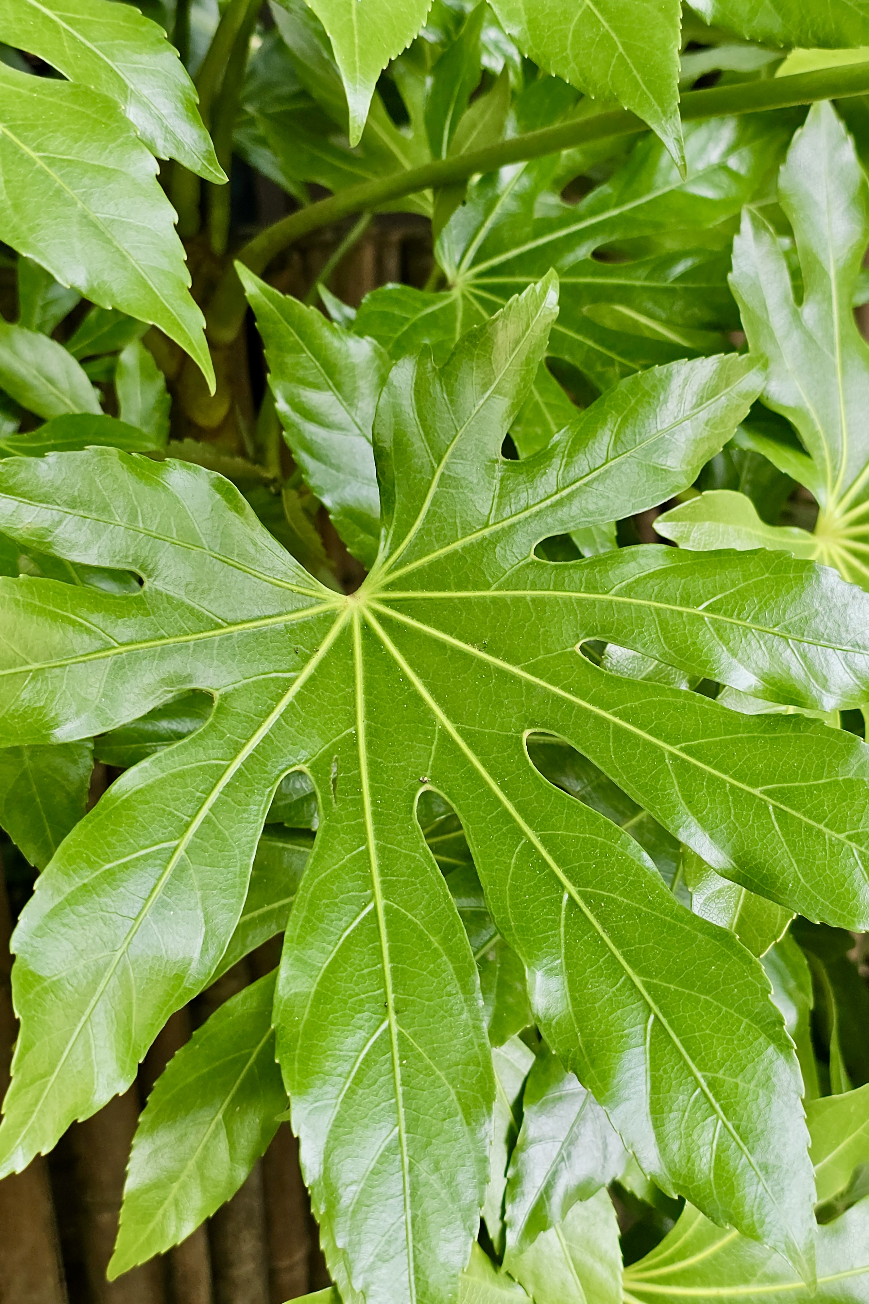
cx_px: 483
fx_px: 869
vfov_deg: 73.7
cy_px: 651
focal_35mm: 24
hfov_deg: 53.0
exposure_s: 1/60
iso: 25
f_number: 1.7
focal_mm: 6.3
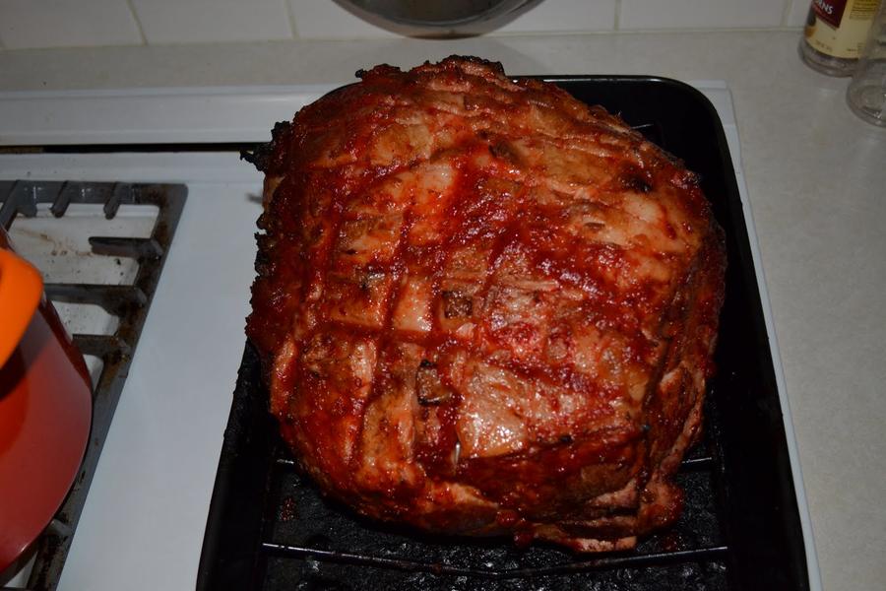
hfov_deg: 53.1
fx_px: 886
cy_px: 296
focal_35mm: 36
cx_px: 443
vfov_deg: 36.9
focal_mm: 24
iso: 720
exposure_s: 1/60
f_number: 4
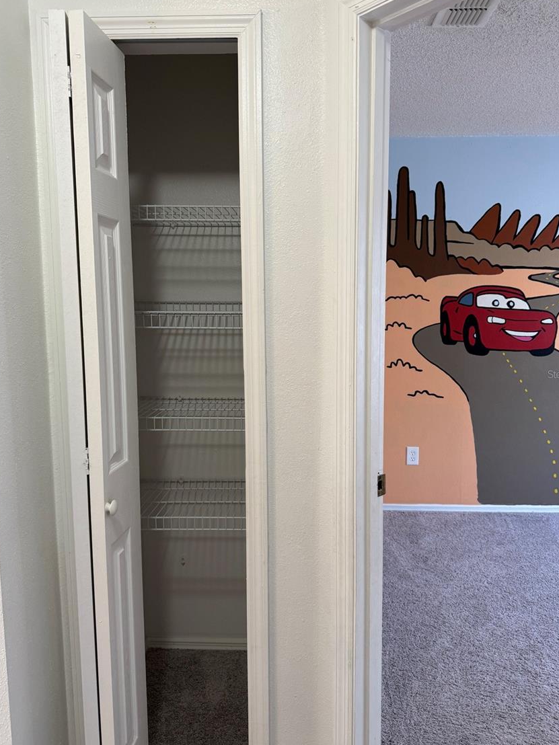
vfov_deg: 67.3
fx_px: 560
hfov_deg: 53.0
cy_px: 374
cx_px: 293
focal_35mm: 26
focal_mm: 6.76
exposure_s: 1/60
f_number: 1.78
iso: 160
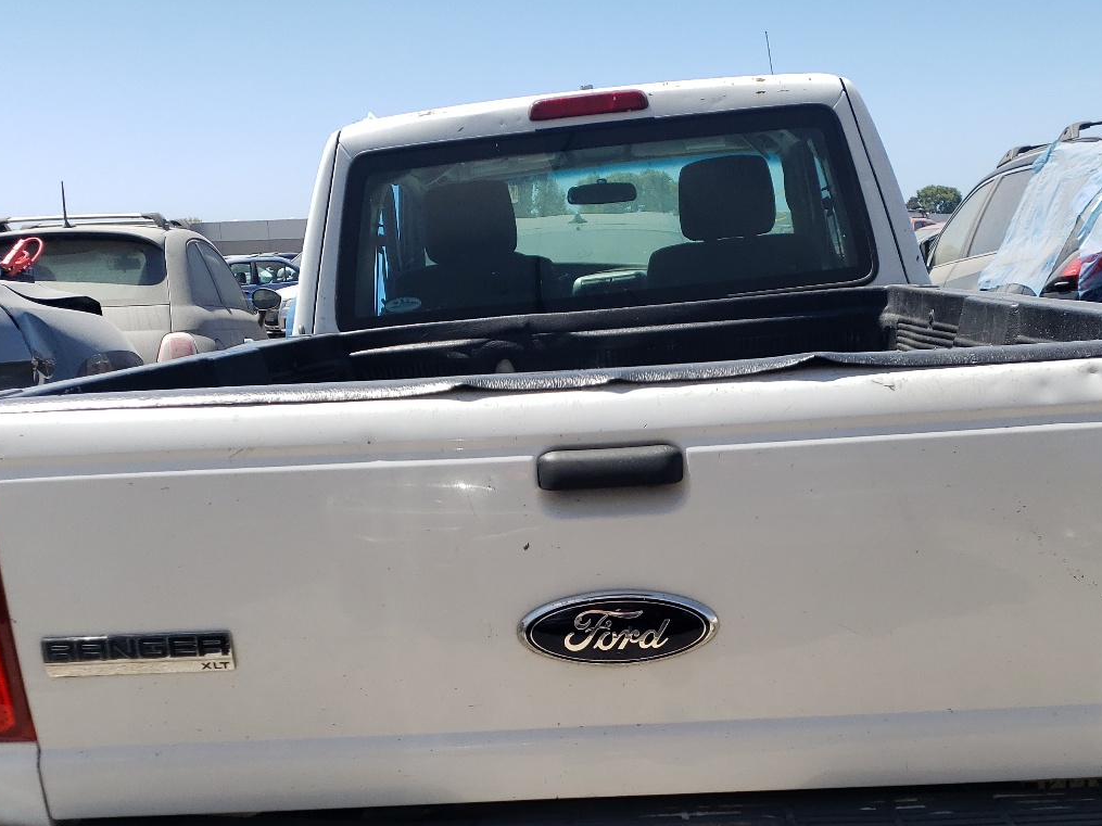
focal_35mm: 41
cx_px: 595
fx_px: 1305
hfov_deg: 45.7
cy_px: 645
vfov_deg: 34.2
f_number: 1.5
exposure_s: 1/2500
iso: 50
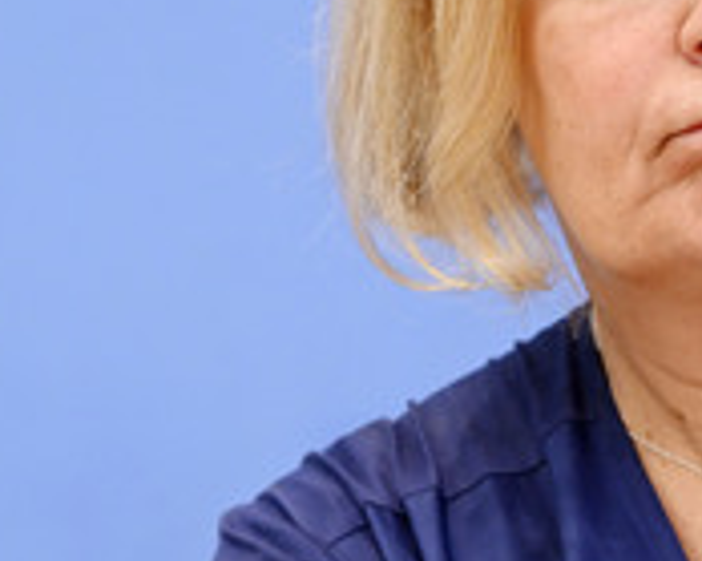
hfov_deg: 4.7
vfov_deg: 3.7
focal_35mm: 414
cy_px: 57
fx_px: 8597
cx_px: 817
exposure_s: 1/500
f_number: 5.6
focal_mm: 170
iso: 4000
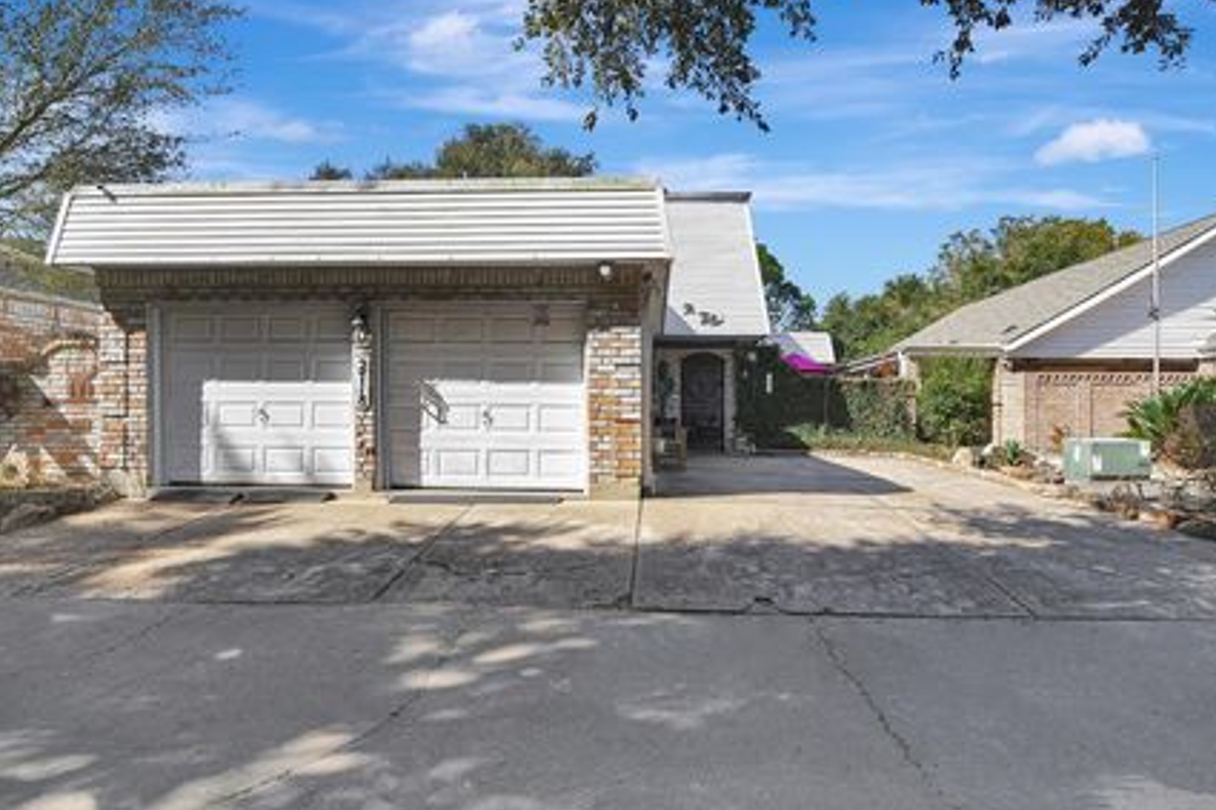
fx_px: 675
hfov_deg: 84.0
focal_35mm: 20
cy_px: 394
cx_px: 624
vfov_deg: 61.9
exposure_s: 1/640
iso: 100
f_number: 4.5
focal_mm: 11.5
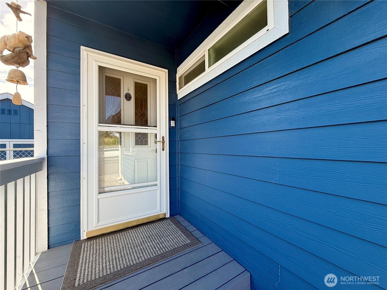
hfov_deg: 102.1
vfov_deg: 85.7
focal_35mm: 14
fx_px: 157
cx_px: 194
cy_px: 145
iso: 50
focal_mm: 2.22
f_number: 2.2
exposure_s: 1/249
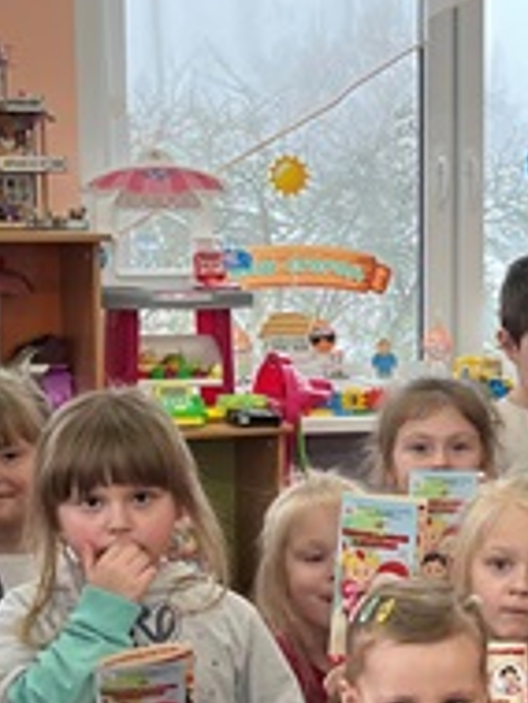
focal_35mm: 110
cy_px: 521
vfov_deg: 17.8
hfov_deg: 13.2
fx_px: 2235
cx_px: 565
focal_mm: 5.1
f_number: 1.6
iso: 100
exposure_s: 1/100
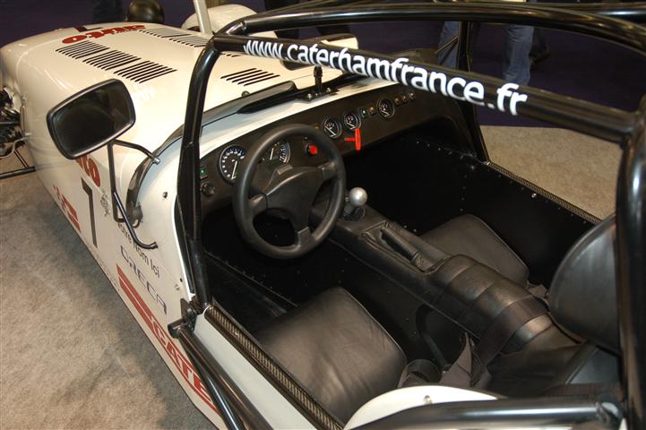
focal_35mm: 38
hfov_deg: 51.3
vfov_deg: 35.5
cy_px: 215
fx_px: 673
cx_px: 323
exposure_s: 1/60
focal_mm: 25
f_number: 3.8
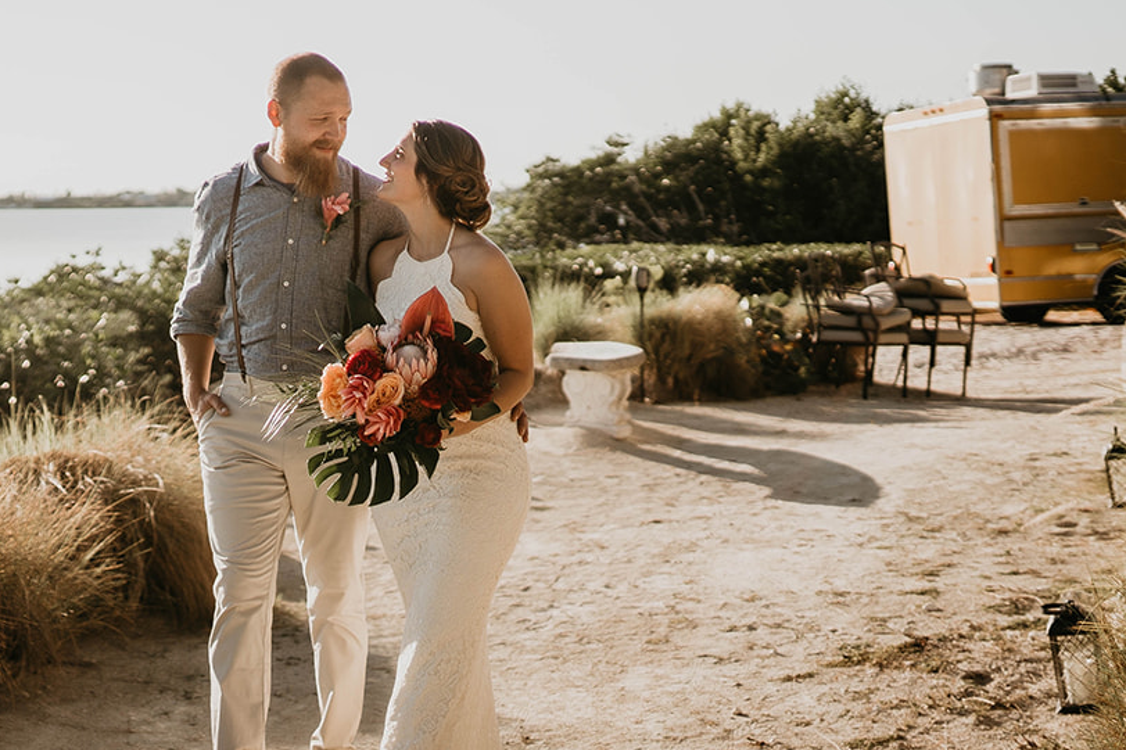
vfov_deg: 19.5
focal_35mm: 69
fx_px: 2158
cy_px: 160
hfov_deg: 28.6
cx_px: 227
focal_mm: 35
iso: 160
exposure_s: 1/5000
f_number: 1.4
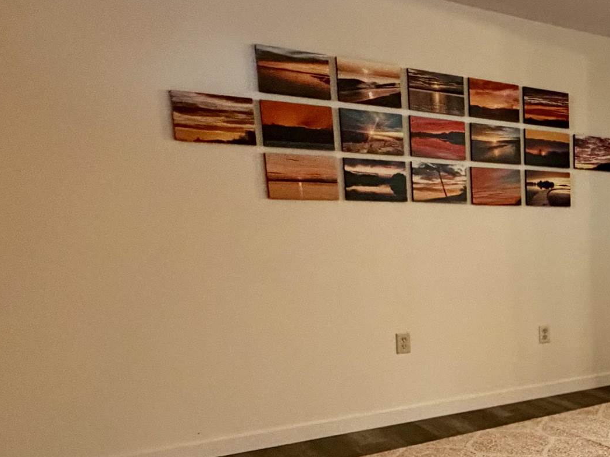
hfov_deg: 31.7
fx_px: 723
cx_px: 840
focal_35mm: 41
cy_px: 319
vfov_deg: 34.7
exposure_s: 1/60
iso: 640
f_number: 2.2
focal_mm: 2.22
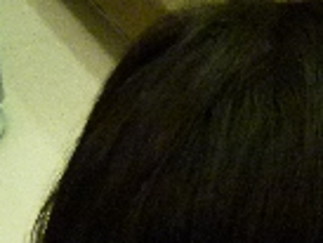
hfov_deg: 13.4
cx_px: 724
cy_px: 14
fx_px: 1093
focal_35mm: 117
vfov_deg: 12.6
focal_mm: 4.5
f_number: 2.8
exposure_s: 1/25
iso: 400
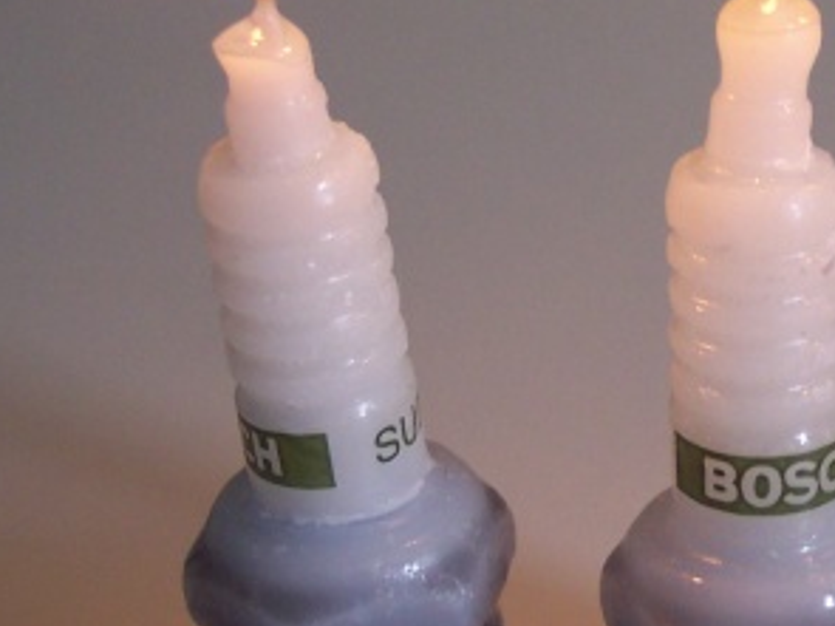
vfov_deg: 14.4
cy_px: 341
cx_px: 846
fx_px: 2484
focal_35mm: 103
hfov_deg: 18.6
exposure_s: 1/60
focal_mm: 8
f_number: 2.8
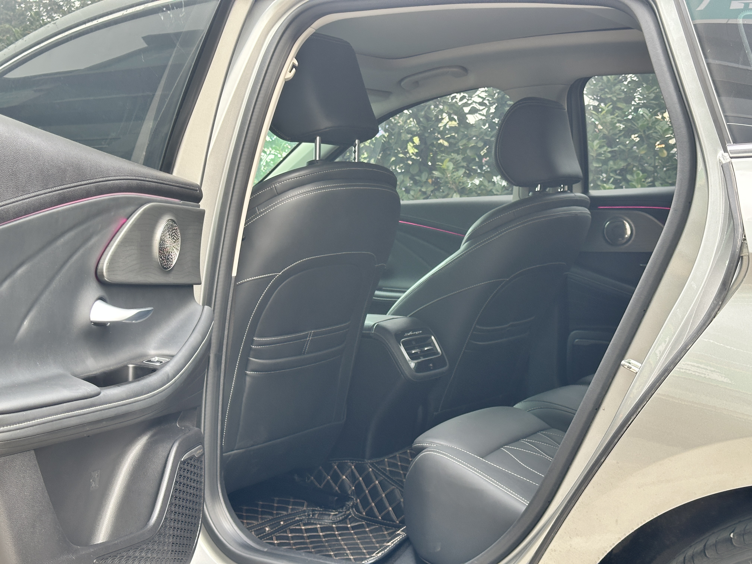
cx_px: 376
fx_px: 1043
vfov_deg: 30.3
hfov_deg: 39.7
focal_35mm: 48
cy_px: 282
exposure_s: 1/121
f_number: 1.78
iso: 80
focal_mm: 6.86
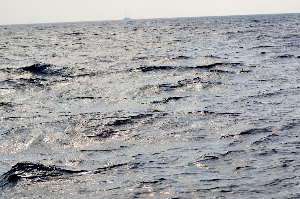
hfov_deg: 17.5
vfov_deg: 11.7
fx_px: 973
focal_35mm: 117
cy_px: 100
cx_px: 150
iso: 400
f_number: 5.6
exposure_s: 1/3200
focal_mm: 78
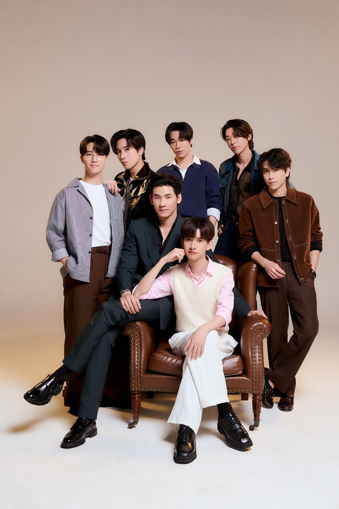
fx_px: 636
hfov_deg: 29.9
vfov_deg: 43.6
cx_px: 170
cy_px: 254
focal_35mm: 45
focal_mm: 30
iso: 200
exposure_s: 1/160
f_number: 8
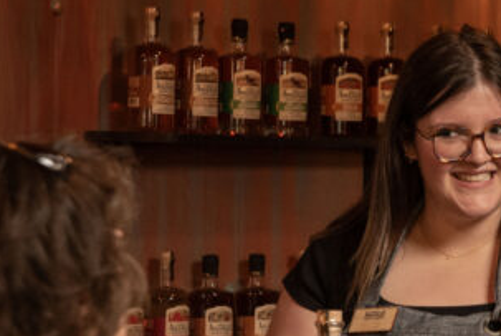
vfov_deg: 8.8
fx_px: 2188
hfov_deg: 13.0
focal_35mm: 157
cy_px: 274
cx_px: 432
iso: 1000
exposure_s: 1/50
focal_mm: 62
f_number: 5.6
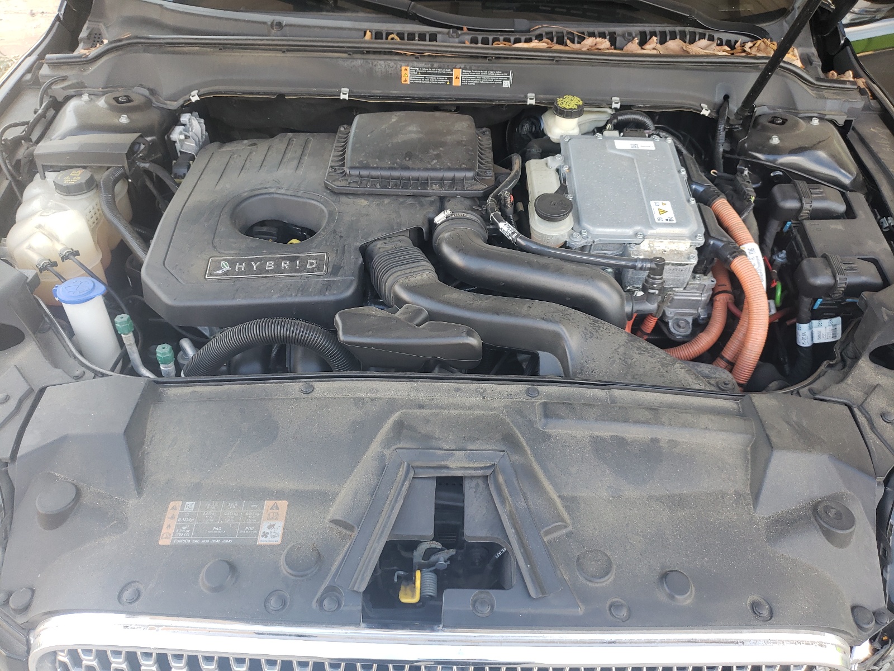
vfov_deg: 53.1
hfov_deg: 67.3
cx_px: 447
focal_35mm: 26
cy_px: 336
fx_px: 671
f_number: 1.5
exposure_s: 1/120
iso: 58
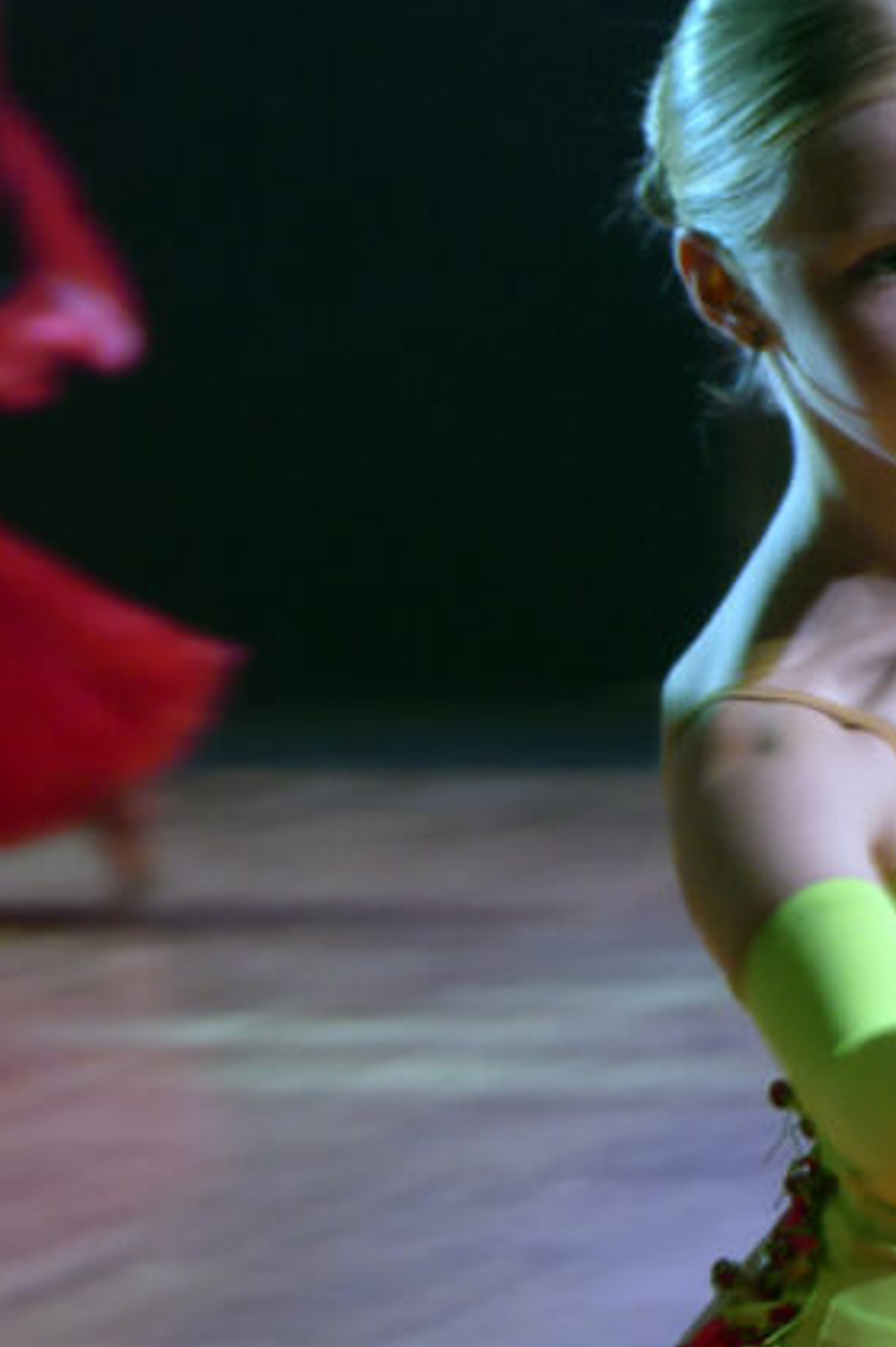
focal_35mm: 306
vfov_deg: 6.7
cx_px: 1117
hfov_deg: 4.5
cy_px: 613
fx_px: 11442
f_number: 2.8
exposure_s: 1/80
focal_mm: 29.6
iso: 200
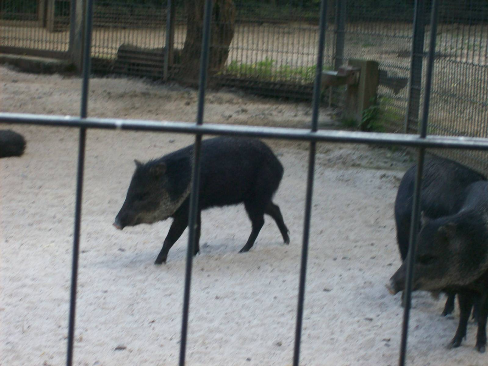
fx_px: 1523
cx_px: 244
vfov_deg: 13.7
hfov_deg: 18.2
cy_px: 183
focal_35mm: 108
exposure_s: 1/128
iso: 135
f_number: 4.8
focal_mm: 18
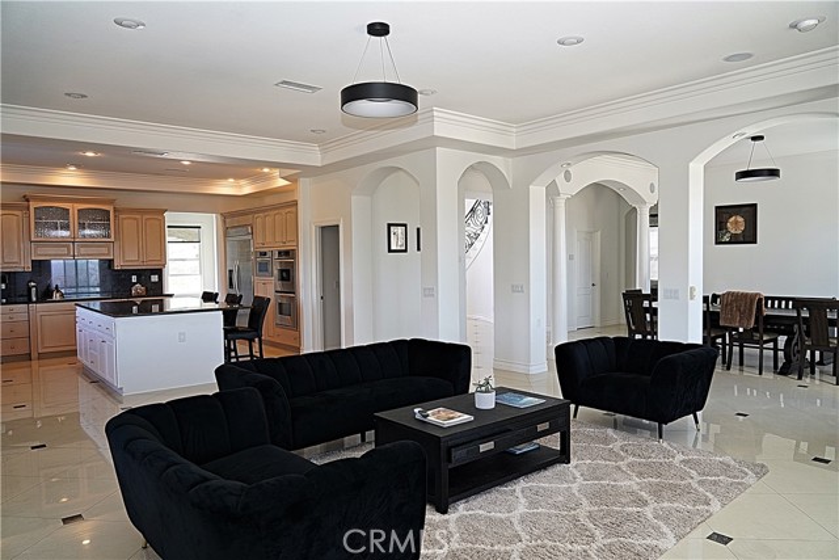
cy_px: 280
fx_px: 559
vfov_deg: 53.2
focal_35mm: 24
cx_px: 420
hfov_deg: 73.7
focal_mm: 24
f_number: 4
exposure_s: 1/160
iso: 640
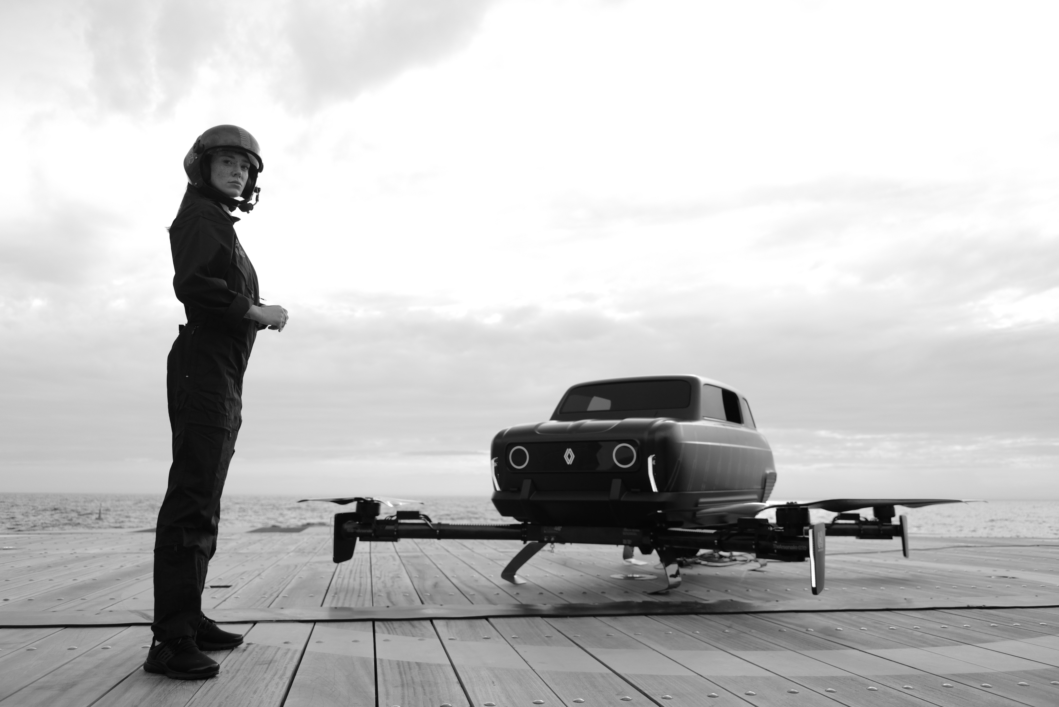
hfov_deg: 65.5
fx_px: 824
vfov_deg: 46.4
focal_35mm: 28
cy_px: 354
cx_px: 530
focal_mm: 28
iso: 800
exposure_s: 1/2500
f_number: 4.8
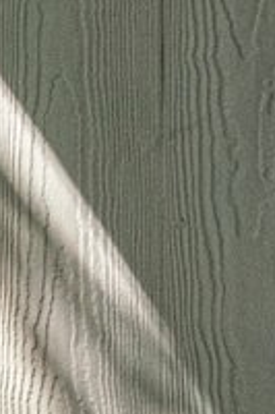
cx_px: -1476
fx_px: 2353
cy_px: 54
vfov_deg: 10.0
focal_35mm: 205
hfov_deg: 4.6
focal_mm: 20
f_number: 8
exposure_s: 1/400
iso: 2000
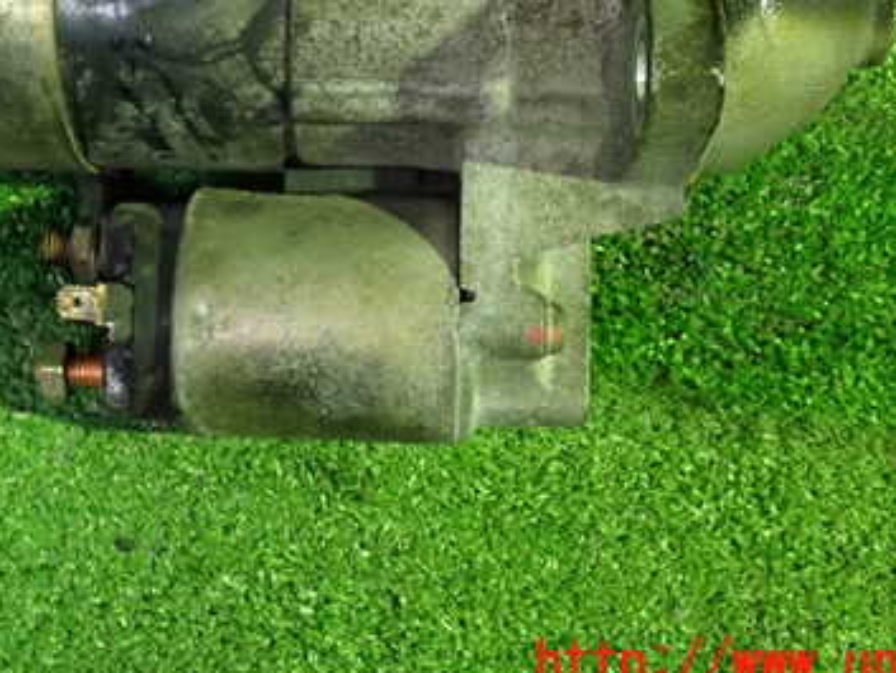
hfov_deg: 37.3
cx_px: 348
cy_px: 124
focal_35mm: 51
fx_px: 1321
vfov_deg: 27.9
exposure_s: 1/25
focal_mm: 5.4
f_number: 2.3
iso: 800
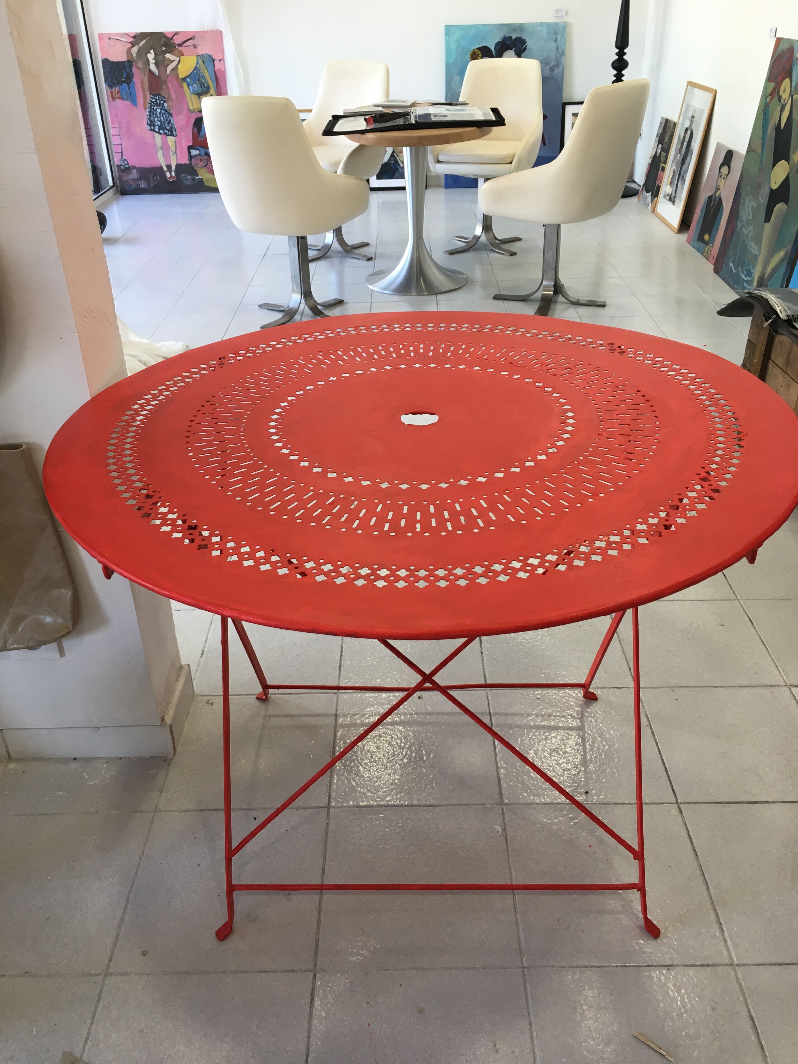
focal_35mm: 29
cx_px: 399
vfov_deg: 61.7
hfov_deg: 48.2
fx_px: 891
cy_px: 532
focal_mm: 4.15
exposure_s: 1/33
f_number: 2.2
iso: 25
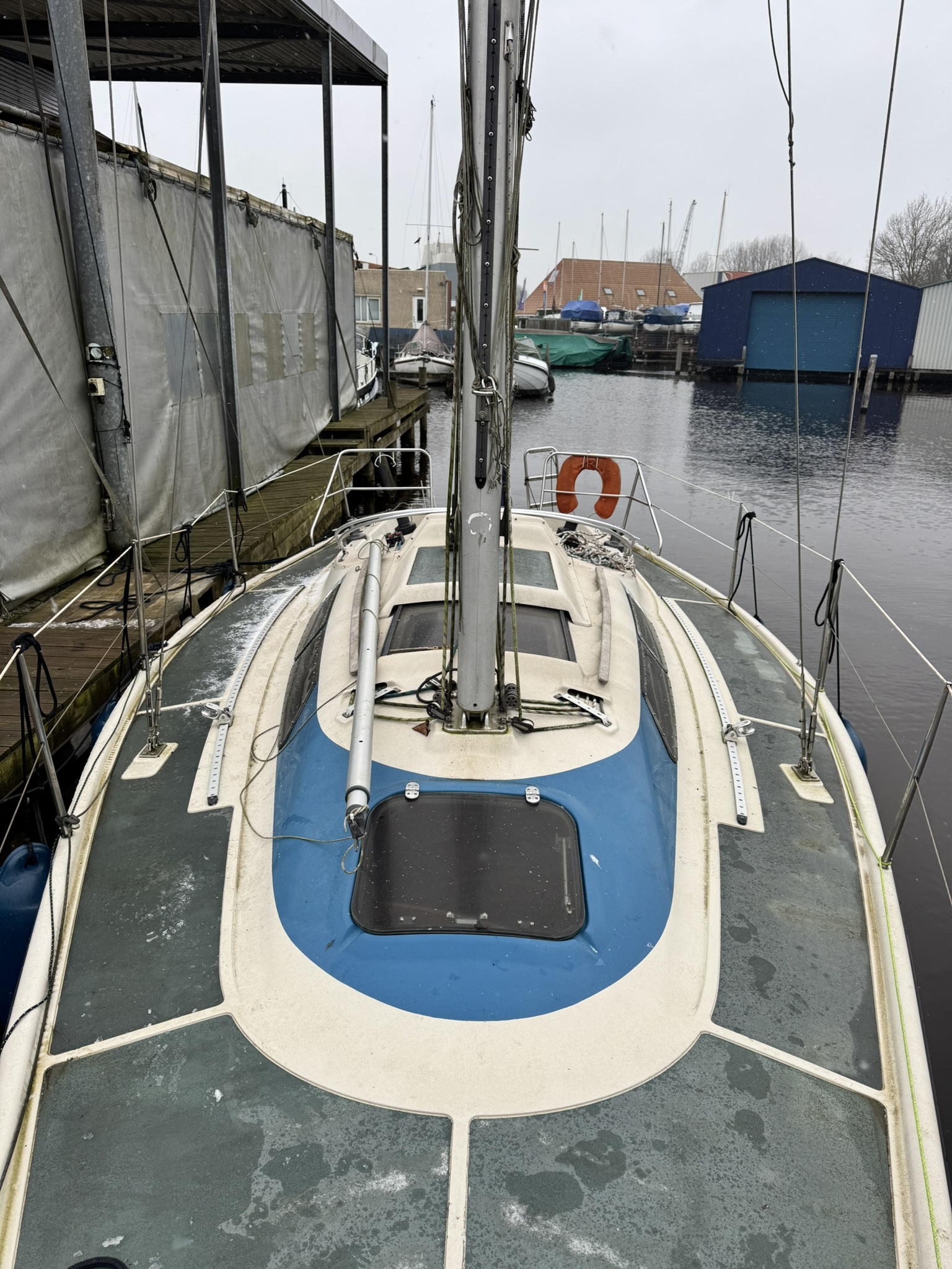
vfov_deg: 71.6
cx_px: 476
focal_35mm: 24
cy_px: 634
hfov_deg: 56.8
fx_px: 880
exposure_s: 1/287
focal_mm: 6.76
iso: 80
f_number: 1.78
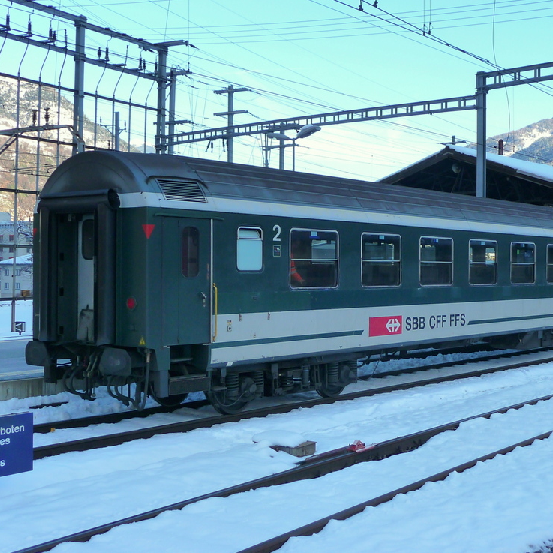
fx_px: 868
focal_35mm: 48
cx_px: 373
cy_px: 275
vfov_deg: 35.4
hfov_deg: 35.0
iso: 160
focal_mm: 6.7
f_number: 3.9
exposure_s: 1/320
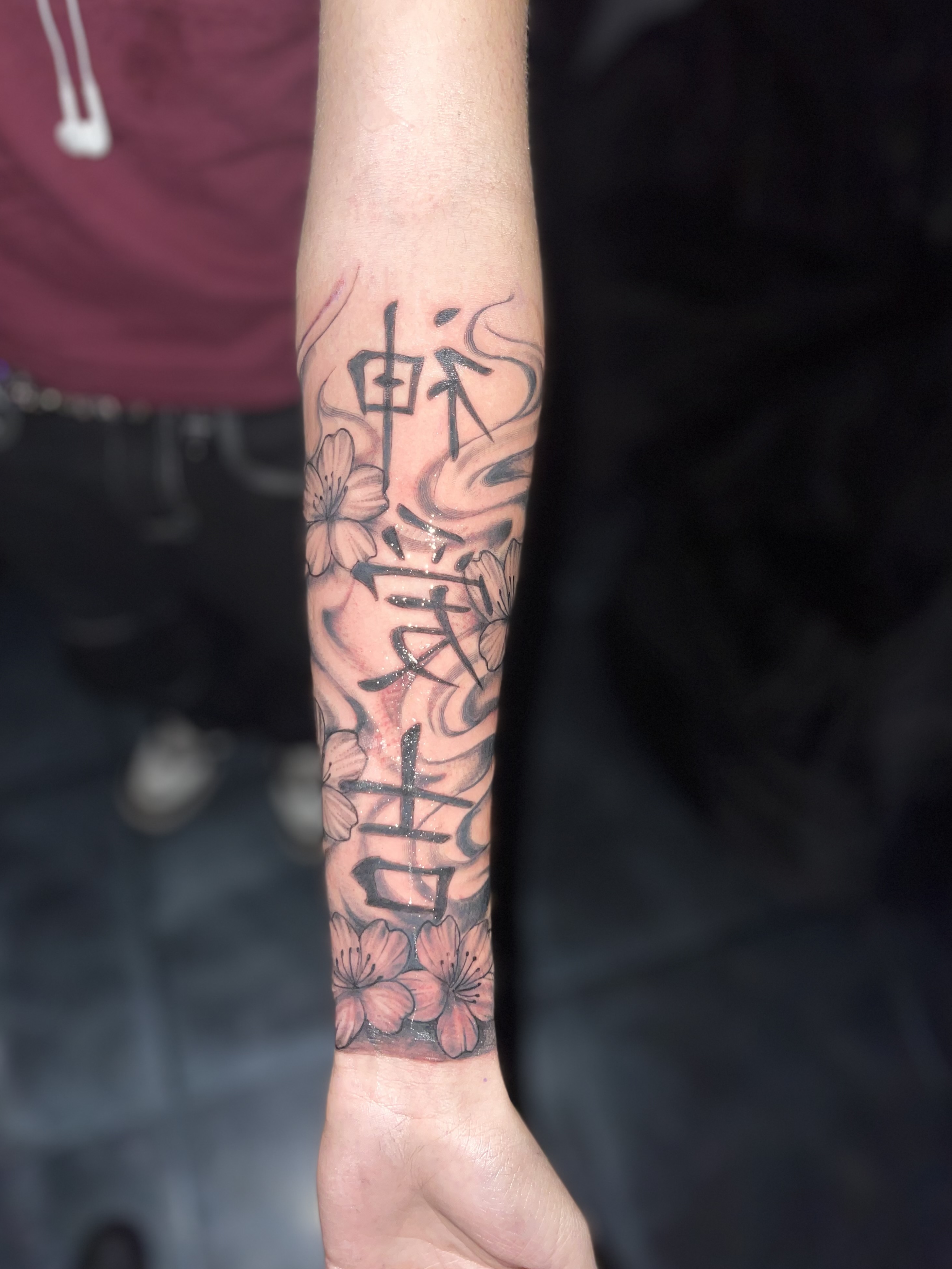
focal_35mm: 27
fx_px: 990
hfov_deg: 51.4
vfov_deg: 65.3
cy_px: 638
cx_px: 483
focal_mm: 5.1
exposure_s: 1/4
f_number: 1.6
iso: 40
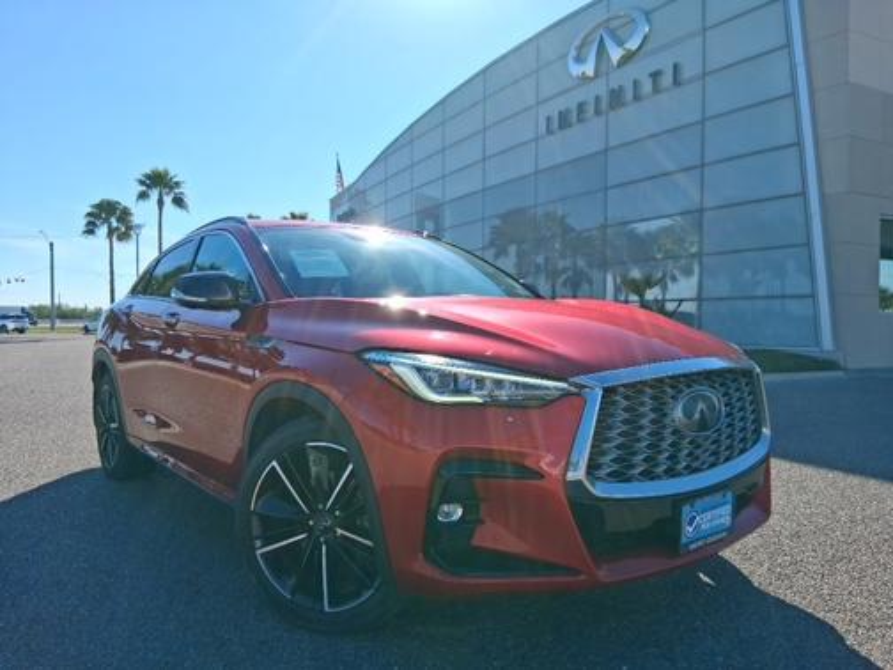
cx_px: 446
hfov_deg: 67.3
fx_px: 671
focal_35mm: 26
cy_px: 335
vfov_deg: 53.1
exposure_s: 1/944
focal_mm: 3.98
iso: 25
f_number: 1.8
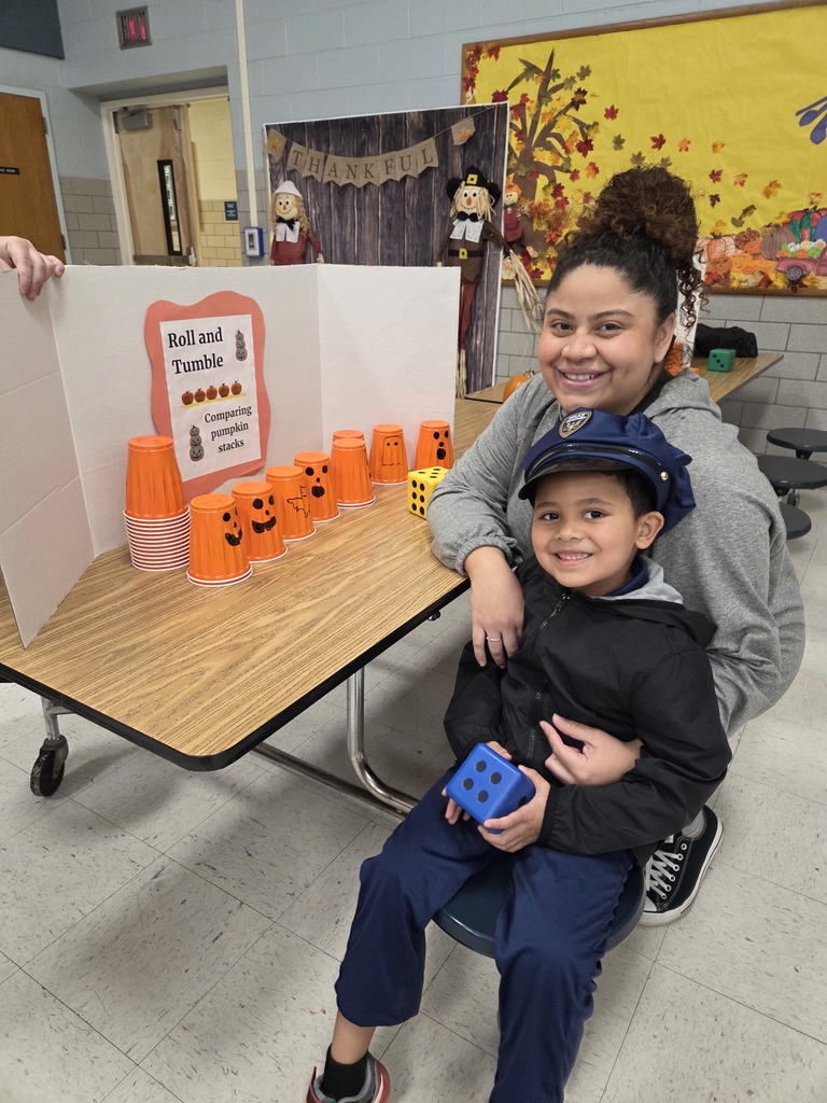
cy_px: 552
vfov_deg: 73.9
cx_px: 414
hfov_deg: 58.9
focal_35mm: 23
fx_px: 733
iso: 500
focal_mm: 5.4
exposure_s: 1/120
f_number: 1.8
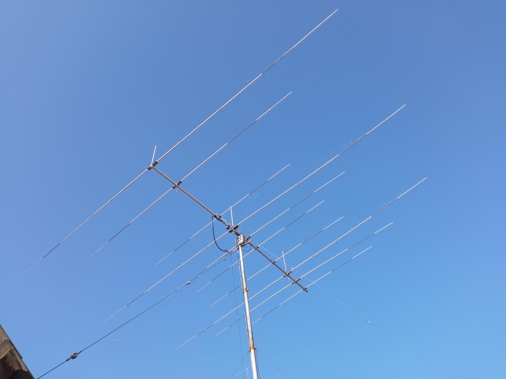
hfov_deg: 65.3
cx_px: 253
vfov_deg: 51.4
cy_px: 190
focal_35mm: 27
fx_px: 395
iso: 112
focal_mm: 3.79
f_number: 2.2
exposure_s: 1/685
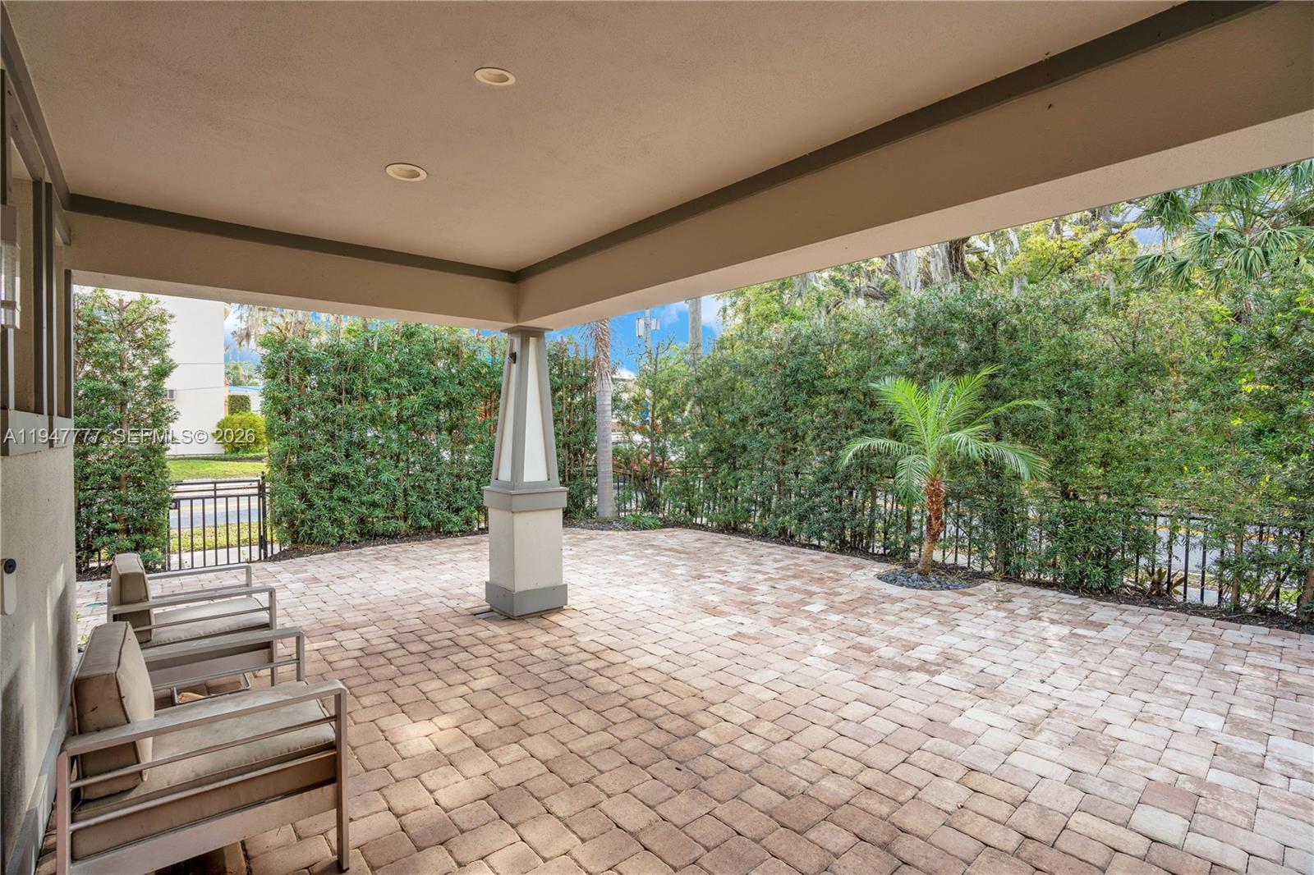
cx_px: 657
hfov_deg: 96.7
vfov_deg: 73.7
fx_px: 584
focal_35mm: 16
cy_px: 438
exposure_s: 1/30
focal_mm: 16
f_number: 8
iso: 125
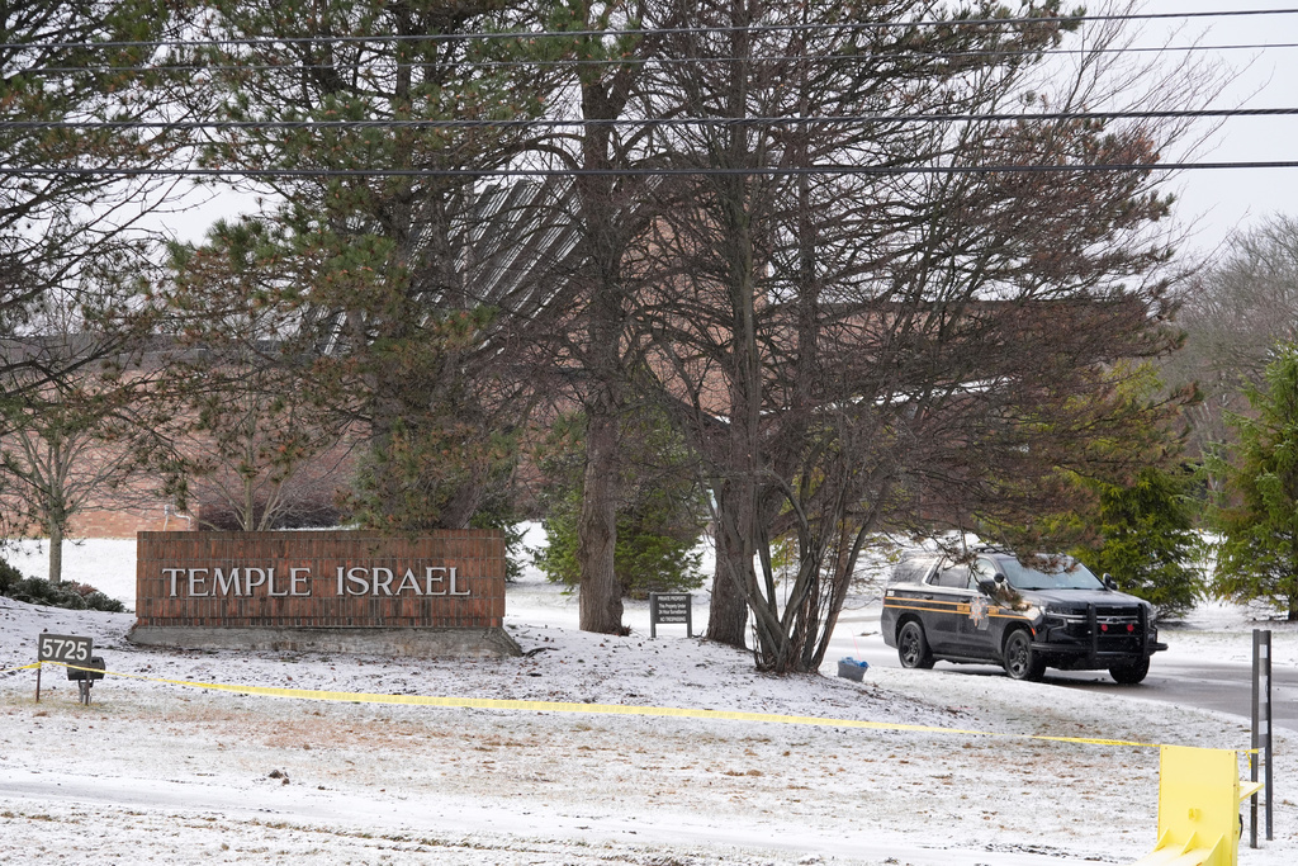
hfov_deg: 17.9
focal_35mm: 114
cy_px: 433
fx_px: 4111
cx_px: 649
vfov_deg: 12.0
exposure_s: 1/500
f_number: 5.6
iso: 800
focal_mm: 114
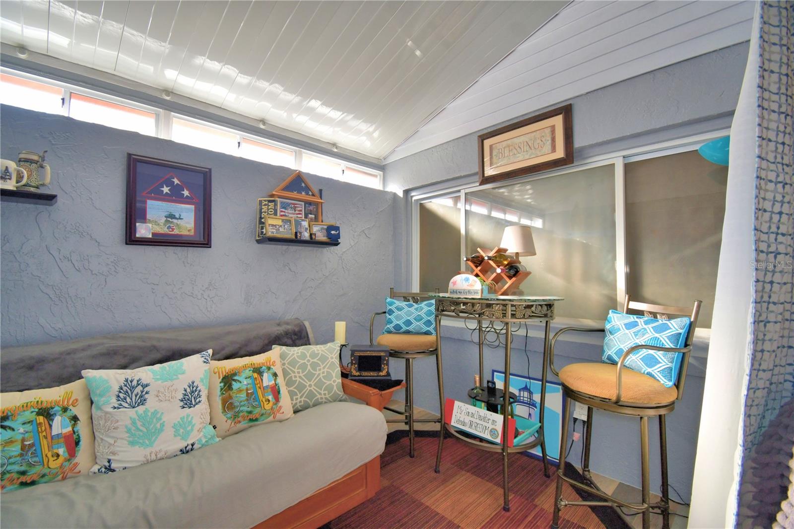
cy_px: 264
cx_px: 397
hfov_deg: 100.4
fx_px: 331
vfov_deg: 77.3
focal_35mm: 15
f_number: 4.5
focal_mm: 10
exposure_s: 1/30
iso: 280
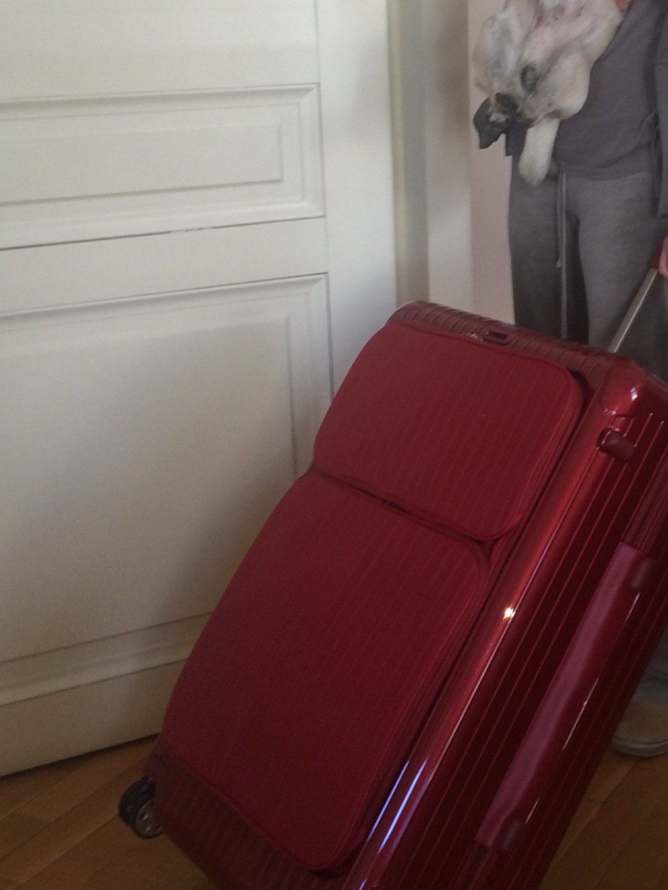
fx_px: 1441
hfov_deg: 25.5
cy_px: 295
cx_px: 573
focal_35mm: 56
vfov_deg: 34.0
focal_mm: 4.15
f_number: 2.2
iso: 40
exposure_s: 1/30
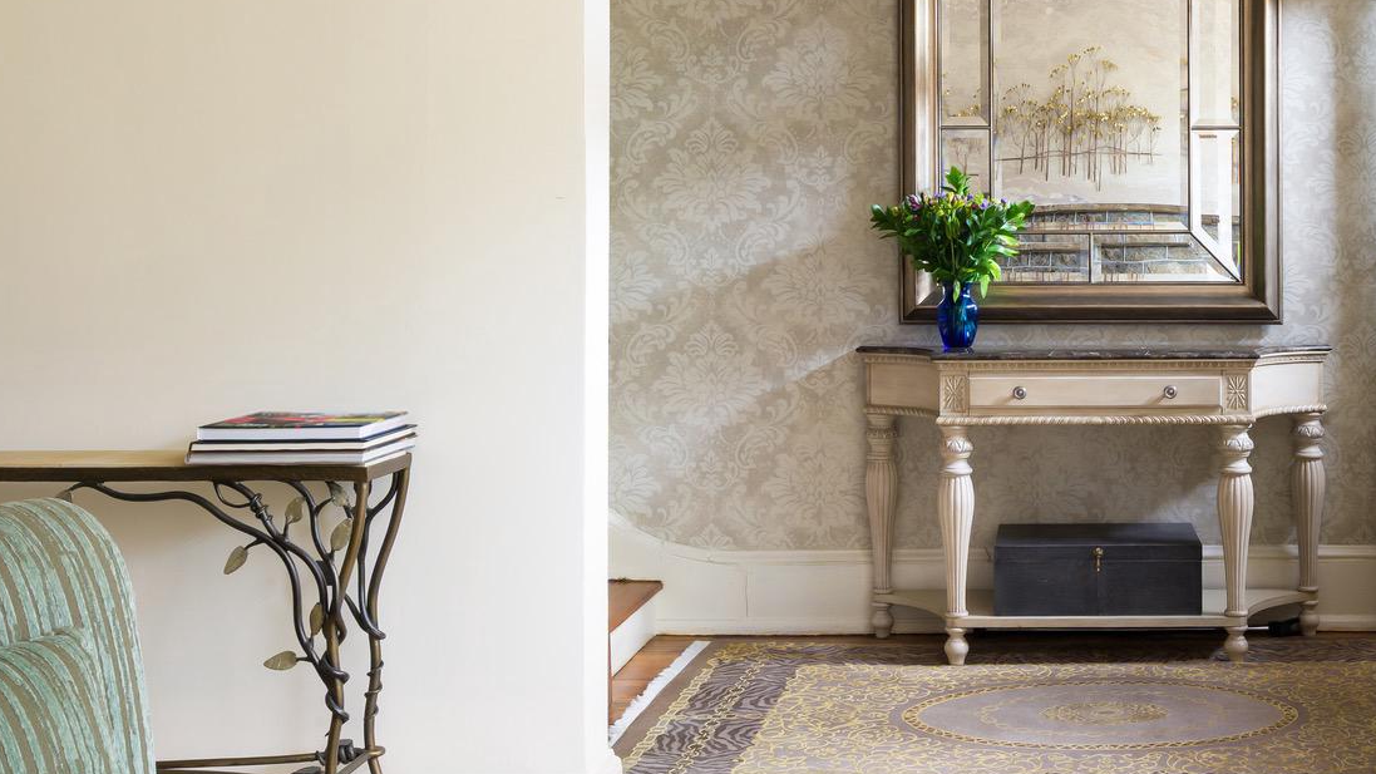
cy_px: 196
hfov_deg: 44.1
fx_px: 1605
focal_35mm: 44
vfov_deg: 26.8
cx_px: 1108
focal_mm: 22.5
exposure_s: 1/160
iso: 800
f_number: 14
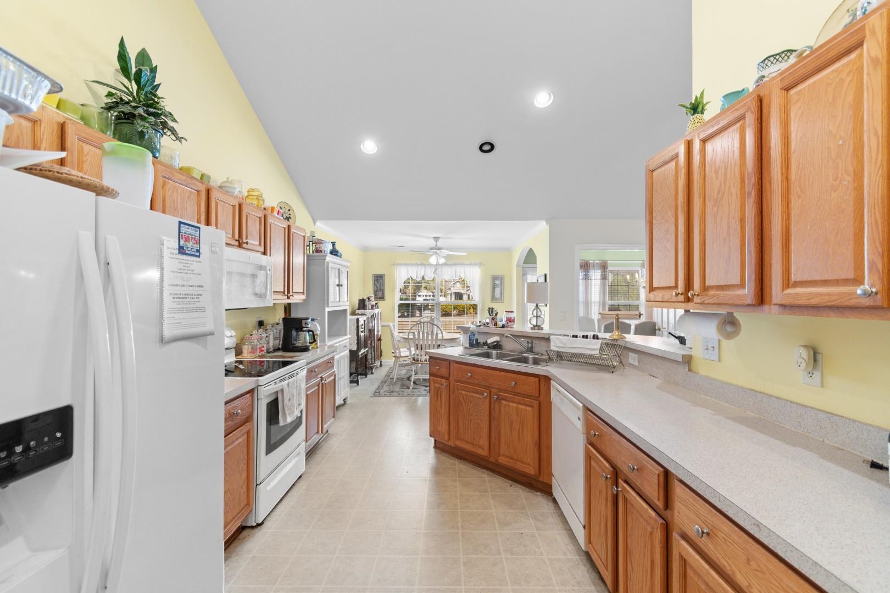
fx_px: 371
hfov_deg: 100.4
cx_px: 445
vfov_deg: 77.3
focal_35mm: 15
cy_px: 296
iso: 100
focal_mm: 10
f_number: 4.5
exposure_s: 1/6
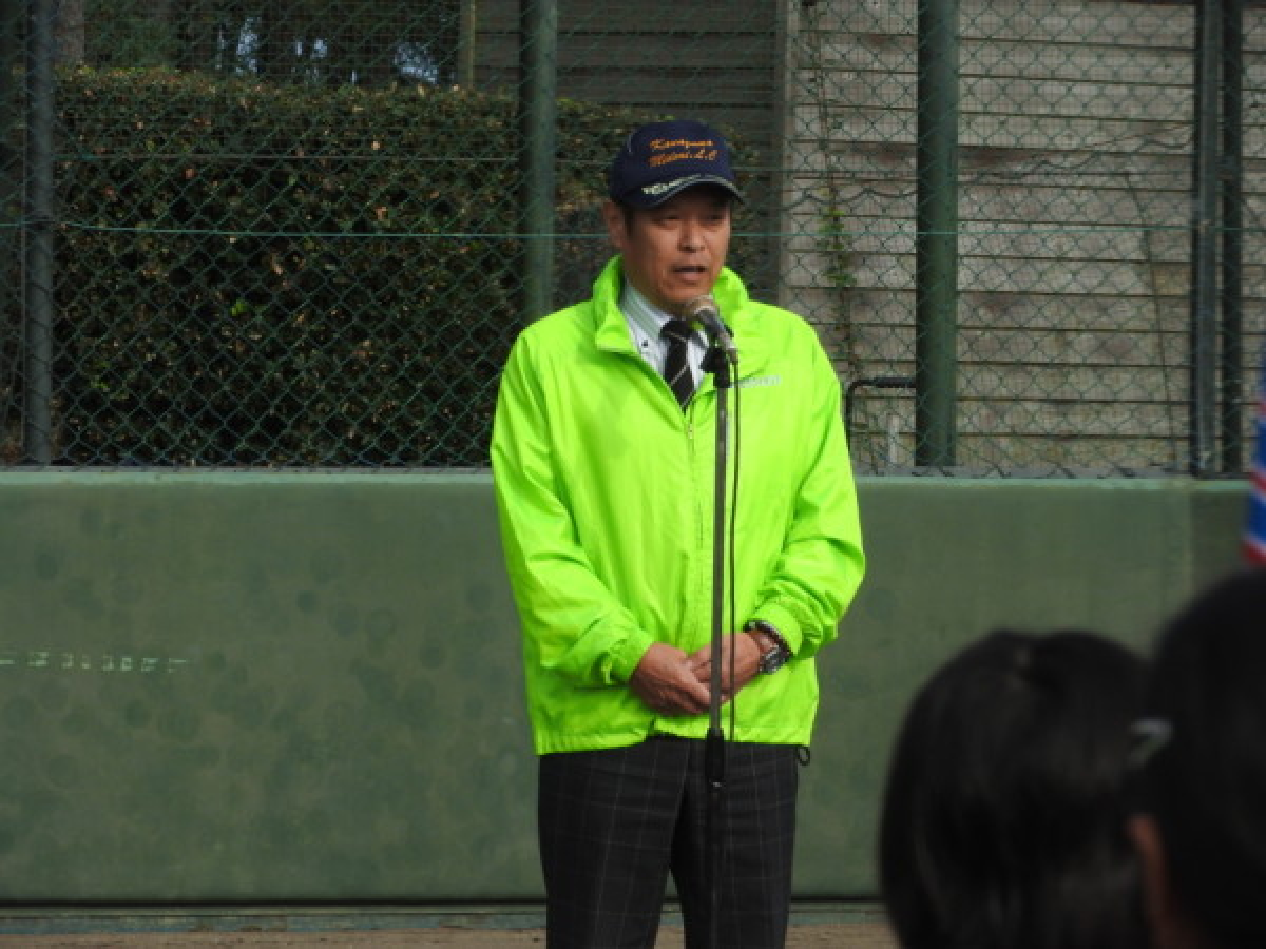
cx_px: 633
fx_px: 10972
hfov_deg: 6.6
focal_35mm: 300
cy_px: 474
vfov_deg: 5.0
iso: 100
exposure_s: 1/500
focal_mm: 53.7
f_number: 5.5
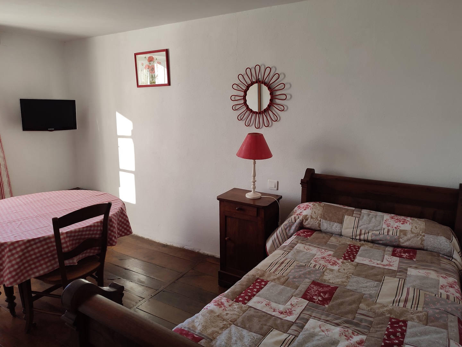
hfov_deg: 71.6
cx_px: 231
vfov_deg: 56.8
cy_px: 174
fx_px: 320
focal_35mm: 24
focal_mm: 5.89
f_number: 1.89
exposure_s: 1/50
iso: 92
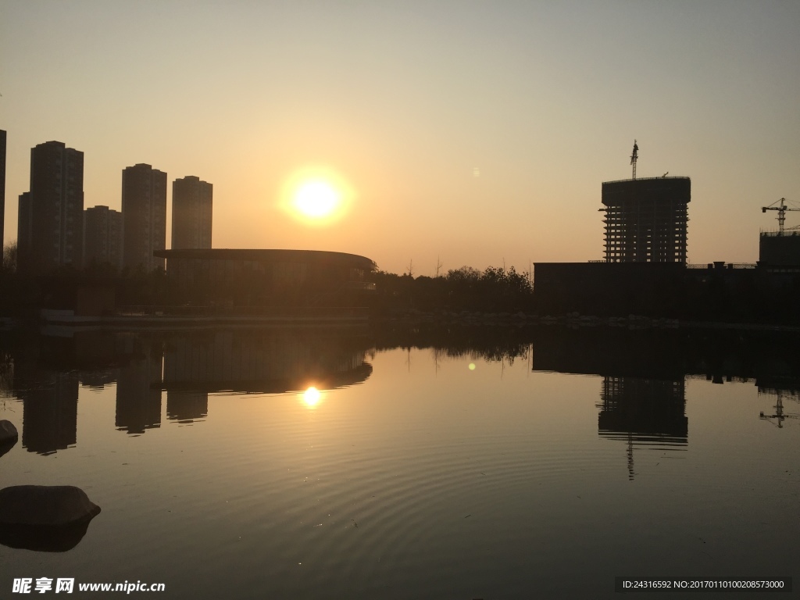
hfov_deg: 61.7
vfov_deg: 48.2
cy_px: 300
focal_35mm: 29
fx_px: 670
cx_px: 400
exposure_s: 1/4405
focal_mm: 4.15
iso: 32
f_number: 2.2
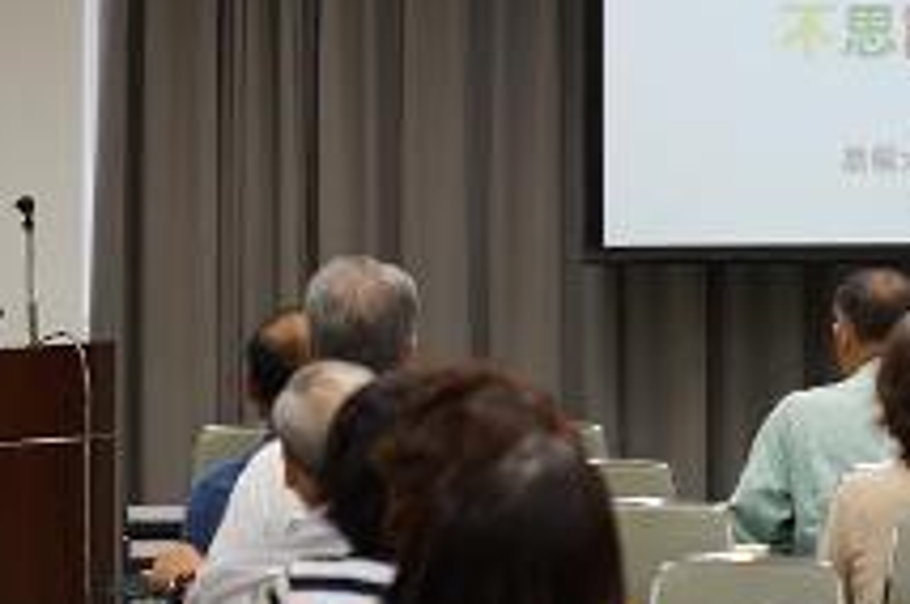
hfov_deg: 11.9
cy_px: 74
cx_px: 464
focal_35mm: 173
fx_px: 4368
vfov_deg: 7.9
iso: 400
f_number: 3.5
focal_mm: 55
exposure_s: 1/100
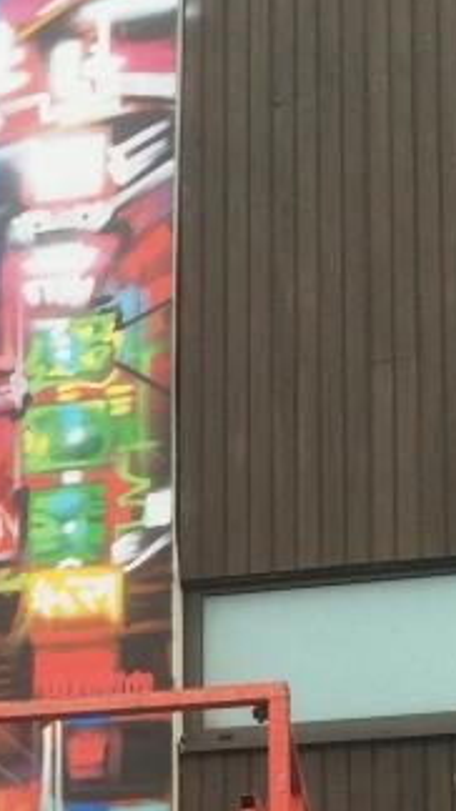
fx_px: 2152
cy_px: 974
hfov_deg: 11.4
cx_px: -311
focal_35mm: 100
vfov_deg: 20.0
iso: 32
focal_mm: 4.15
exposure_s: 1/100
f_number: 2.2
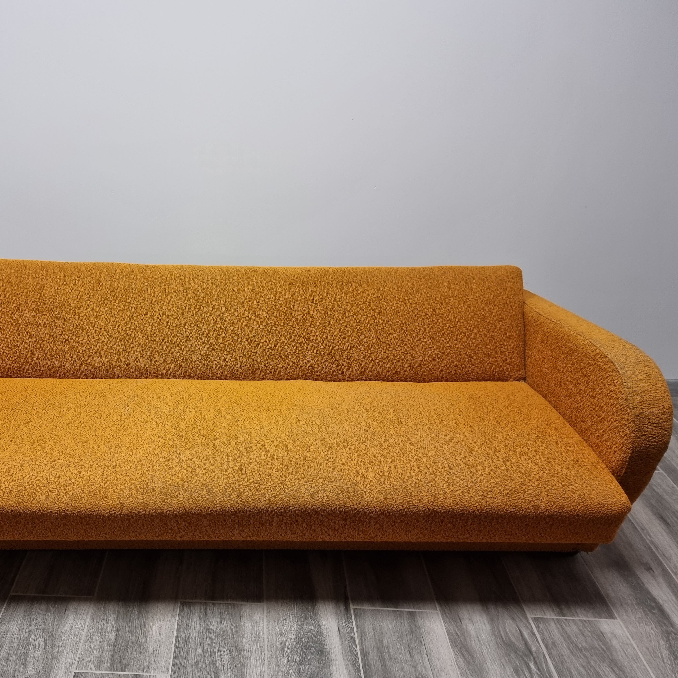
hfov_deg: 54.5
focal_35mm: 29
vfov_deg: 55.6
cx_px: 229
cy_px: 334
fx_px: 643
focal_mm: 6.7
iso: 160
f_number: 1.8
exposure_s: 1/50
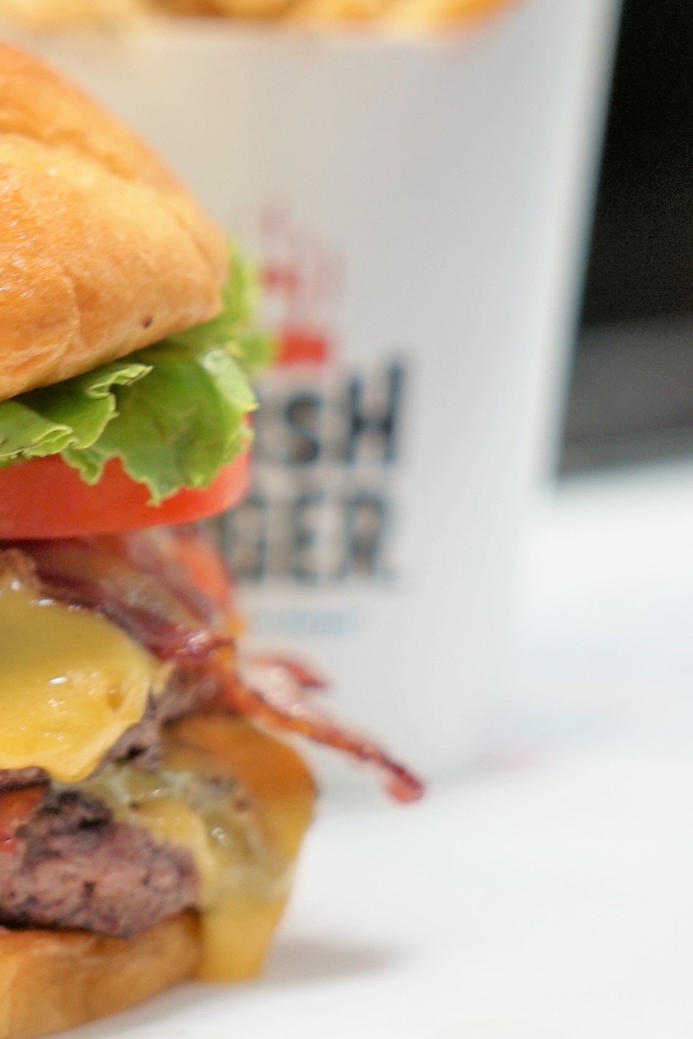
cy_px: 378
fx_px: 3639
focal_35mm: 126
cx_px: -266
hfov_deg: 10.6
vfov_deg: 16.2
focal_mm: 50
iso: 400
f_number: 4
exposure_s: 1/60
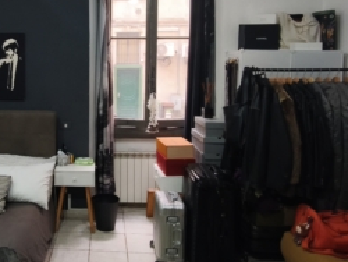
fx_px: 352
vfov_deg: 40.2
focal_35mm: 35
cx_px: 82
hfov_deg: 50.2
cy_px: 84
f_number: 2.2
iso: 200
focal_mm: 1.91
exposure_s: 1/33.3
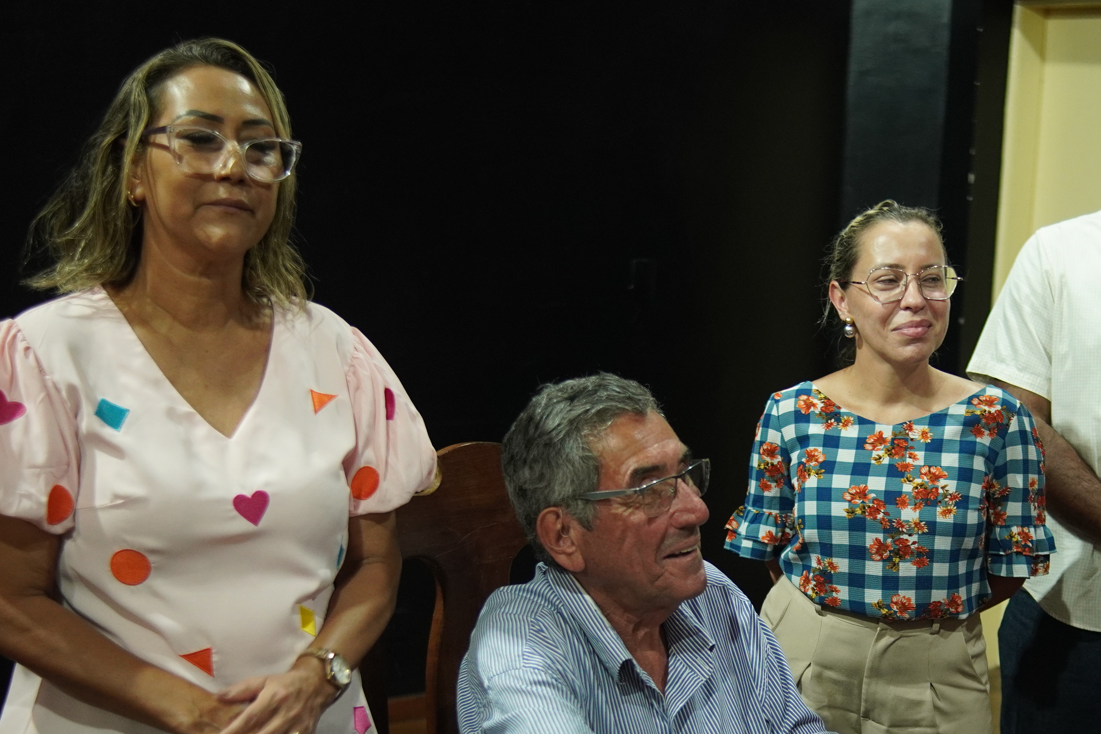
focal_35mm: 57
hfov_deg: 34.4
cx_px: 824
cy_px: 586
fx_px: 1738
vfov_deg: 23.5
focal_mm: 23
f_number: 1.6
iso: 800
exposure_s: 1/160
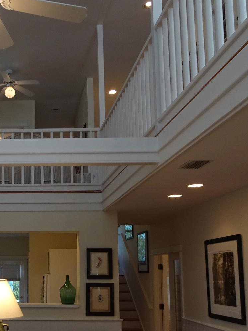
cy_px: 223
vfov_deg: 39.2
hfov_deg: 28.5
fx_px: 459
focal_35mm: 48
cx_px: 3
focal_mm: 4.1
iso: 100
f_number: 3.5
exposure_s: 1/30
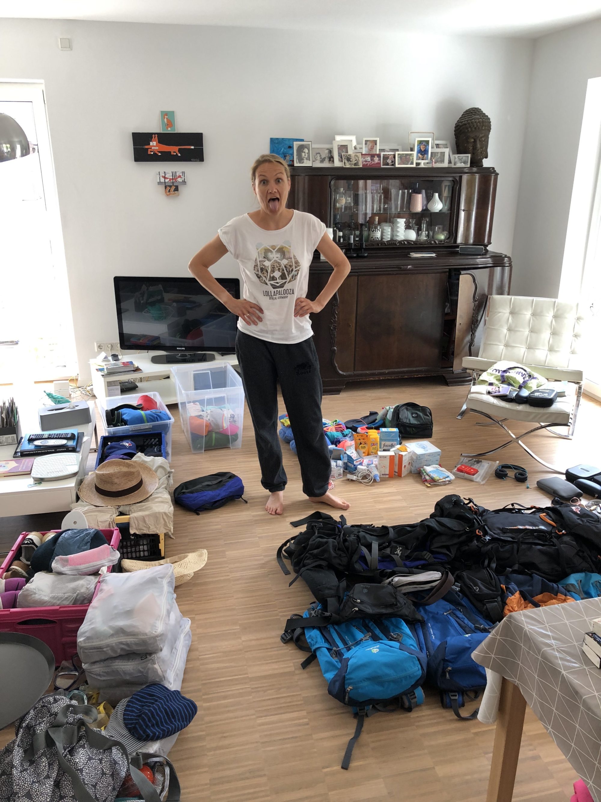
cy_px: 401
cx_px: 300
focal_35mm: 28
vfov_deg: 63.4
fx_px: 648
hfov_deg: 49.7
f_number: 1.8
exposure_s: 1/33
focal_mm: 4
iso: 20
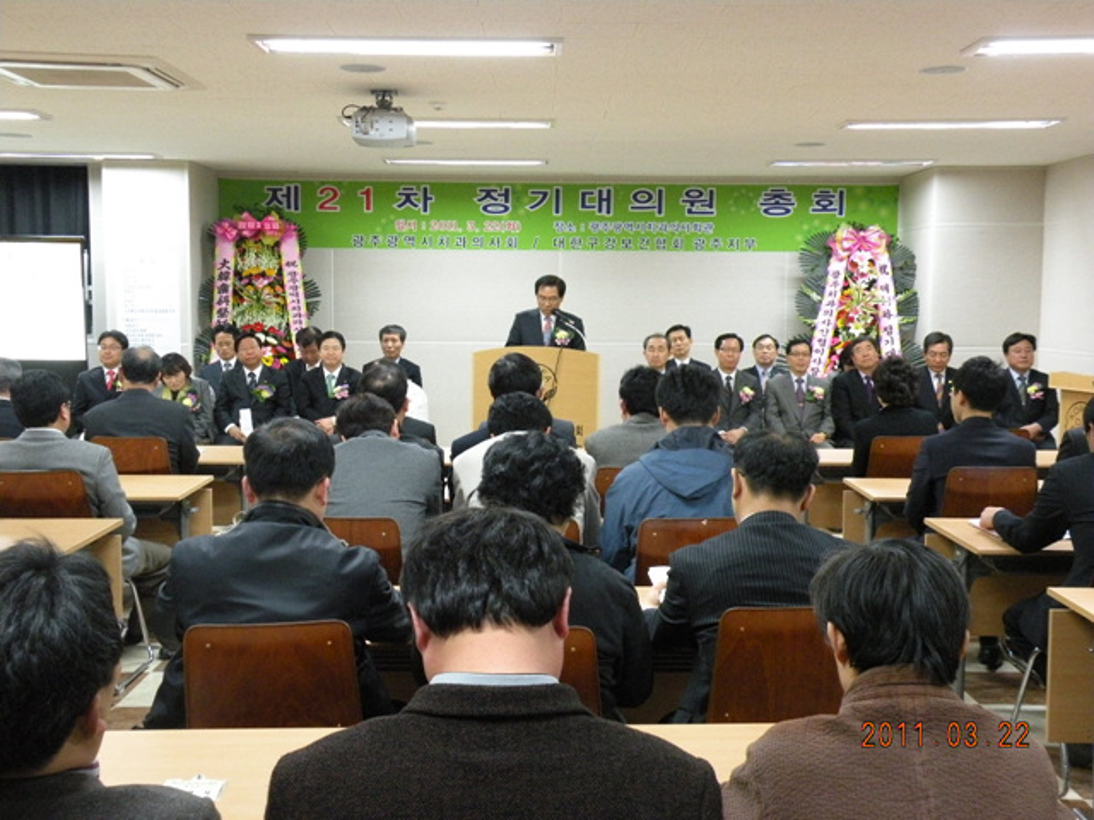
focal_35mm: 42
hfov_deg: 44.8
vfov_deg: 34.3
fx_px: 1327
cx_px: 547
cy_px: 410
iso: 400
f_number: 3.2
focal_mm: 7.4
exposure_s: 1/32
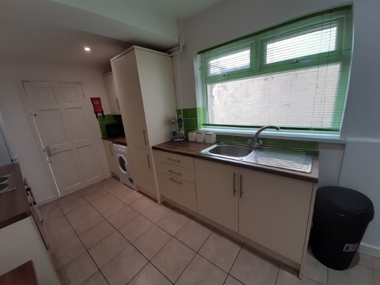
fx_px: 143
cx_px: 190
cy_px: 142
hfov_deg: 106.2
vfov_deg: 89.9
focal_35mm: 13
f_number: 2.2
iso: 64
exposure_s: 1/50
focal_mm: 1.42
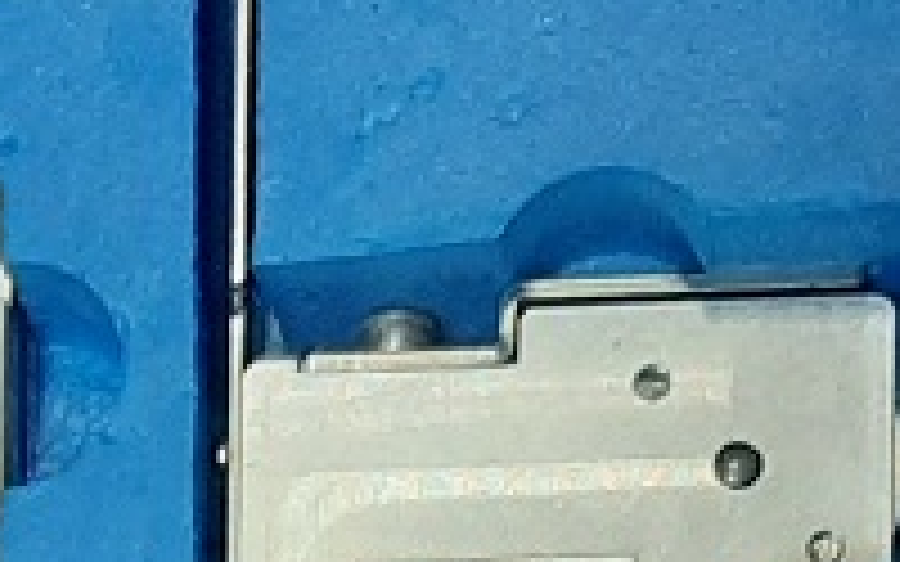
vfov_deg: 6.8
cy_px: 1933
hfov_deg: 11.9
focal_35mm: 167
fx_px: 4096
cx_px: -531
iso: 200
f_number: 1.7
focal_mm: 3.93
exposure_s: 1/30
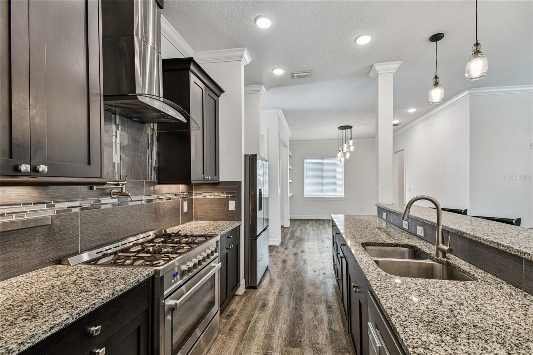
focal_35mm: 15
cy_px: 178
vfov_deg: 77.3
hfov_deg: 100.4
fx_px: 222
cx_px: 266
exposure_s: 1/3.33
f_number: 7.1
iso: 100
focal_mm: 10
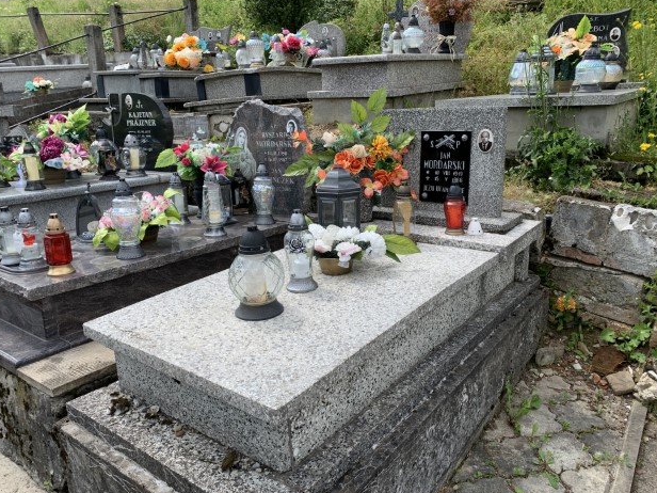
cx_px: 332
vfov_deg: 51.4
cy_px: 242
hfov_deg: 65.3
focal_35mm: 27
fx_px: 512
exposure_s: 1/1136
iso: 25
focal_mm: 4.25
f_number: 1.8
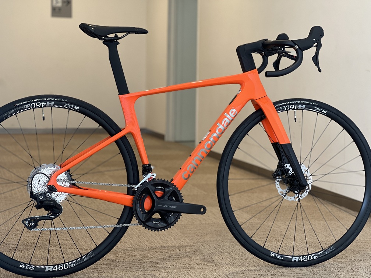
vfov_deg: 19.1
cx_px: 186
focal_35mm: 77
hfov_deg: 25.3
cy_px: 139
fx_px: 825
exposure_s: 1/101
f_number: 2.8
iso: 250
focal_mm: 9
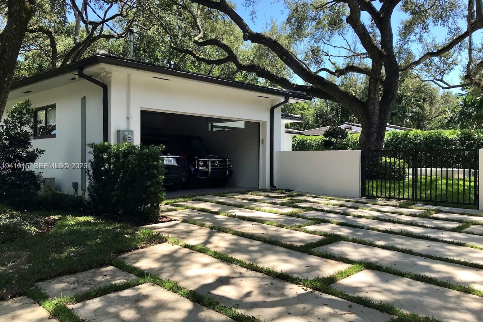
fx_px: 402
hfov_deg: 61.9
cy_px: 166
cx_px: 239
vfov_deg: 43.6
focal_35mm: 30
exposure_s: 1/863
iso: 20
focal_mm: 3.99
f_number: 1.8
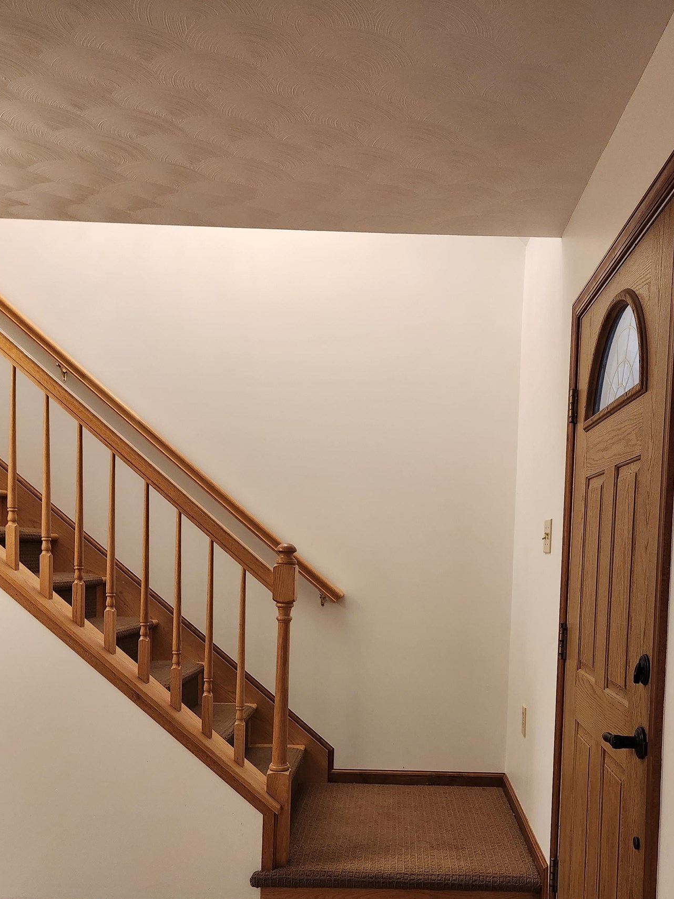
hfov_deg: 45.2
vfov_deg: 57.0
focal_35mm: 31
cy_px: 603
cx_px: 408
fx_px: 805
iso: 400
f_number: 1.8
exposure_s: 1/120
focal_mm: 5.4
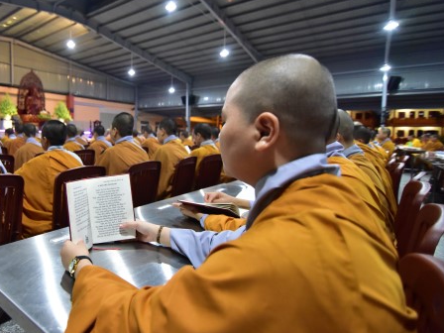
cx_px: 131
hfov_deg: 72.9
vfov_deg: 61.0
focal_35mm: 22
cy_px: 150
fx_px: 282
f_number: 2.8
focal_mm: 16
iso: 4000
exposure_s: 1/80
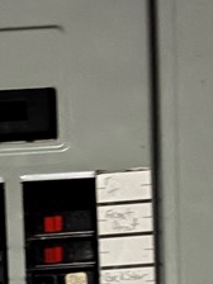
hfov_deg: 12.2
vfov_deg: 16.1
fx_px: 976
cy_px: 302
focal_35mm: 119
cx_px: -33
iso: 1250
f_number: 1.6
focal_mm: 5.96
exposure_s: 1/2
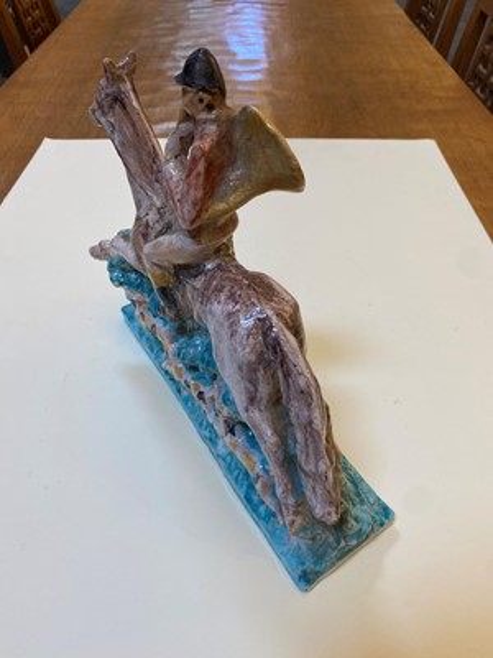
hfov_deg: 53.1
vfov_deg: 67.3
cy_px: 329
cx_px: 246
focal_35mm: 26
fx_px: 494
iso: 100
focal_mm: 4.25
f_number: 1.8
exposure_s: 1/100
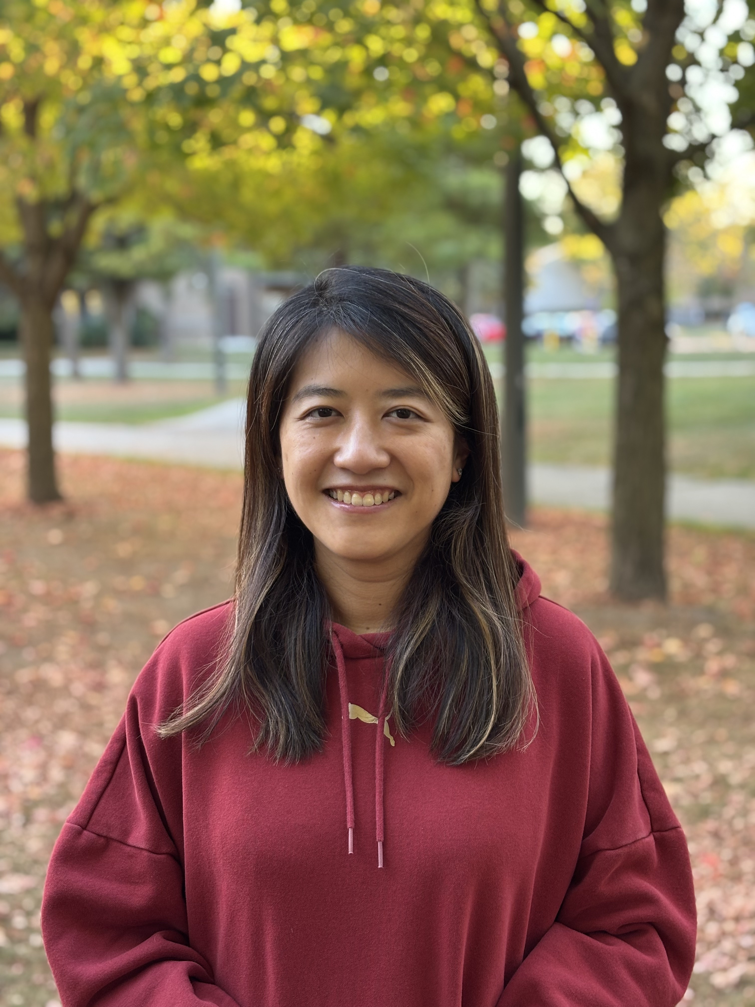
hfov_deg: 28.0
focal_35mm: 52
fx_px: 1512
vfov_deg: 36.8
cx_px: 378
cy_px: 504
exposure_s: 1/60
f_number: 1.6
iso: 80
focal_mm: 5.96
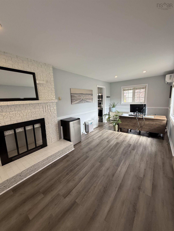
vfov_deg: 102.1
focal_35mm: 14
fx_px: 94
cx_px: 87
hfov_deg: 85.7
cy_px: 116
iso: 125
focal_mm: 2.22
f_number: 2.2
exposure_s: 1/120
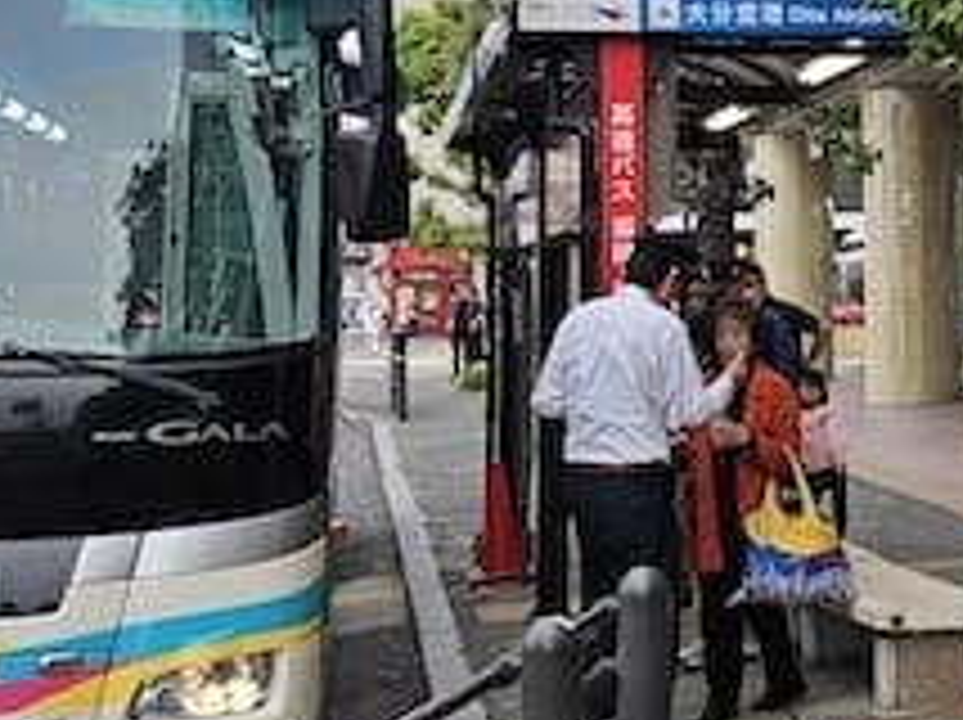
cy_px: 158
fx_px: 2390
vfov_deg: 17.0
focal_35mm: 86
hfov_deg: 22.2
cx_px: 882
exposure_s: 1/180
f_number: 1.7
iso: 32
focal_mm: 6.3
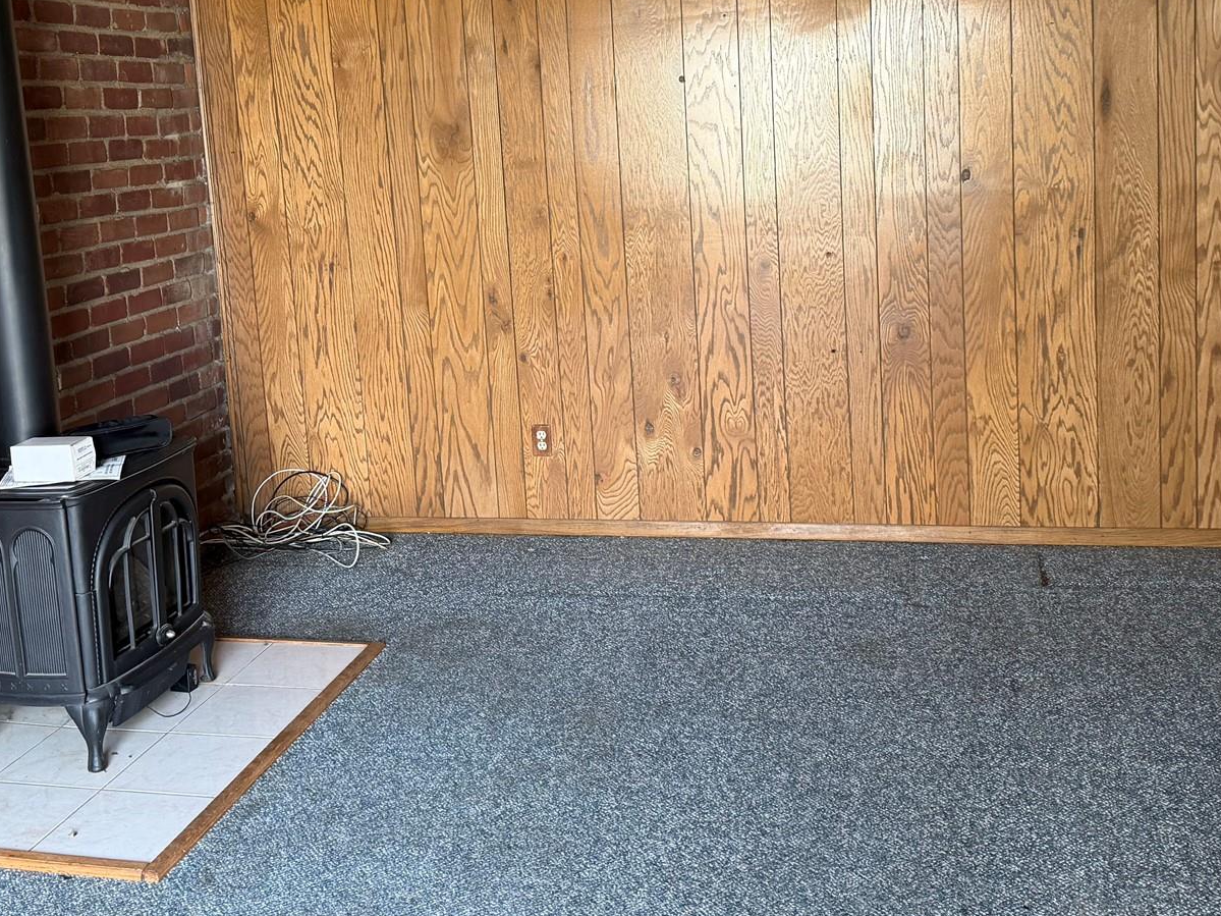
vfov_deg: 34.8
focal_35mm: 41
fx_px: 1446
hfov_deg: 45.5
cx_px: 484
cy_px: 301
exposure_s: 1/78
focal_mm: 6.76
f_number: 1.78
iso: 200
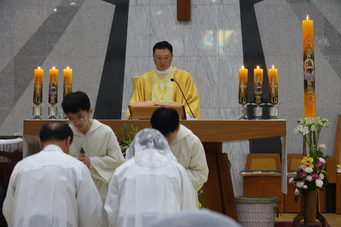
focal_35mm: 100
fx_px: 947
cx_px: 170
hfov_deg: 20.4
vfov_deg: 13.7
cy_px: 114
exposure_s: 1/60
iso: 800
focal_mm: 36.72
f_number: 4
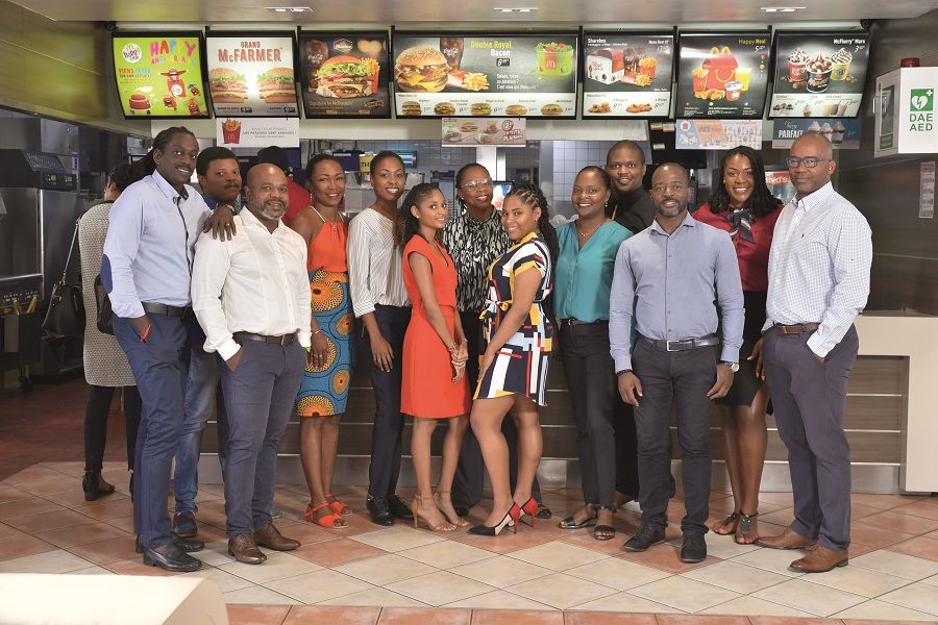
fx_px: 1251
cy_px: 312
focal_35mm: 48
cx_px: 469
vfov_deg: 28.1
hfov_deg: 41.1
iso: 500
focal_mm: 48
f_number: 5
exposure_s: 1/160
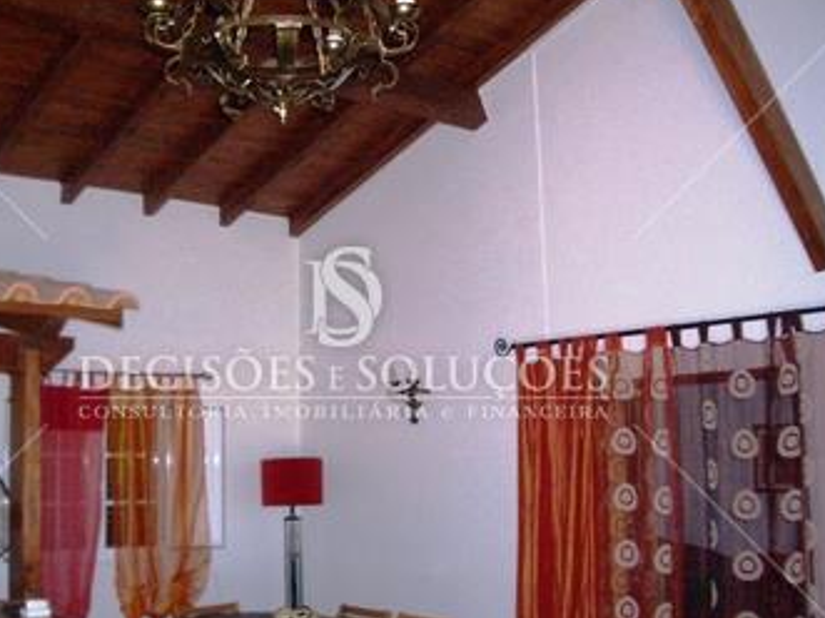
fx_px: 1096
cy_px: 331
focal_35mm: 46
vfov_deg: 31.5
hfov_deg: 41.1
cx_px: 343
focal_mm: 5.8
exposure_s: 1/60
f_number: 2.6
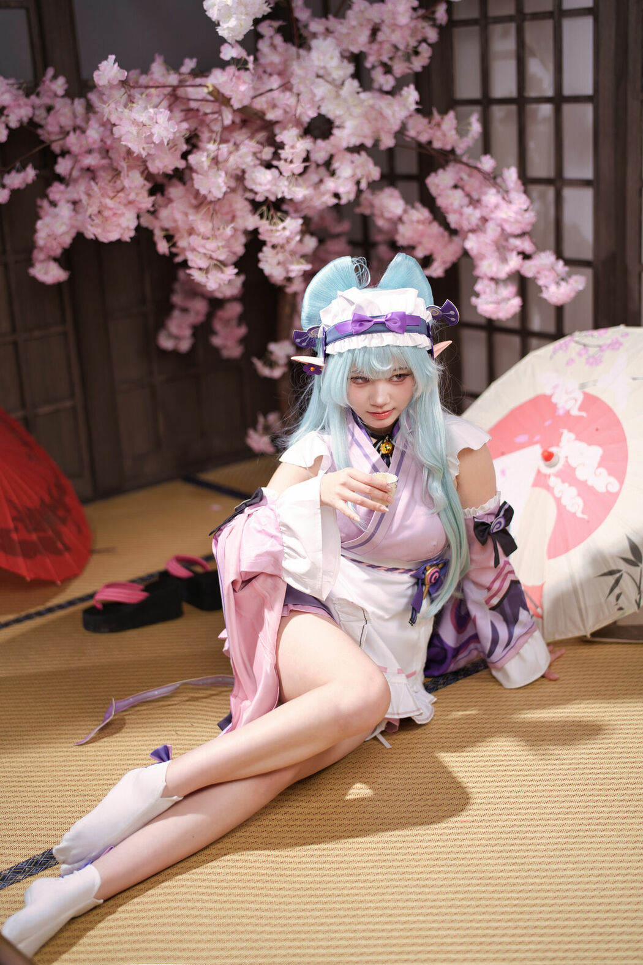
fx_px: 1339
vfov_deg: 39.6
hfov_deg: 27.0
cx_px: 322
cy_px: 482
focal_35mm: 50
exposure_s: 1/400
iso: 100
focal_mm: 50
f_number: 1.6
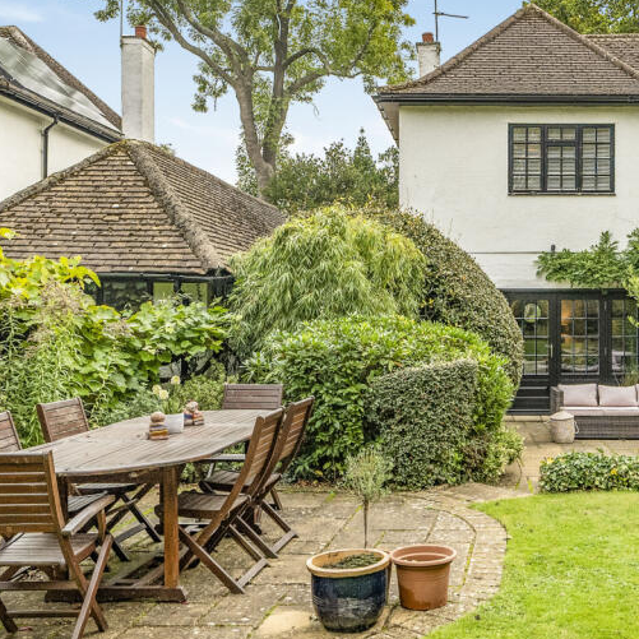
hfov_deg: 40.7
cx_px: 476
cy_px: 297
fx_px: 835
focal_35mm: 40
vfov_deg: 41.8
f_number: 7.1
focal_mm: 23
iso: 800
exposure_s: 1/250
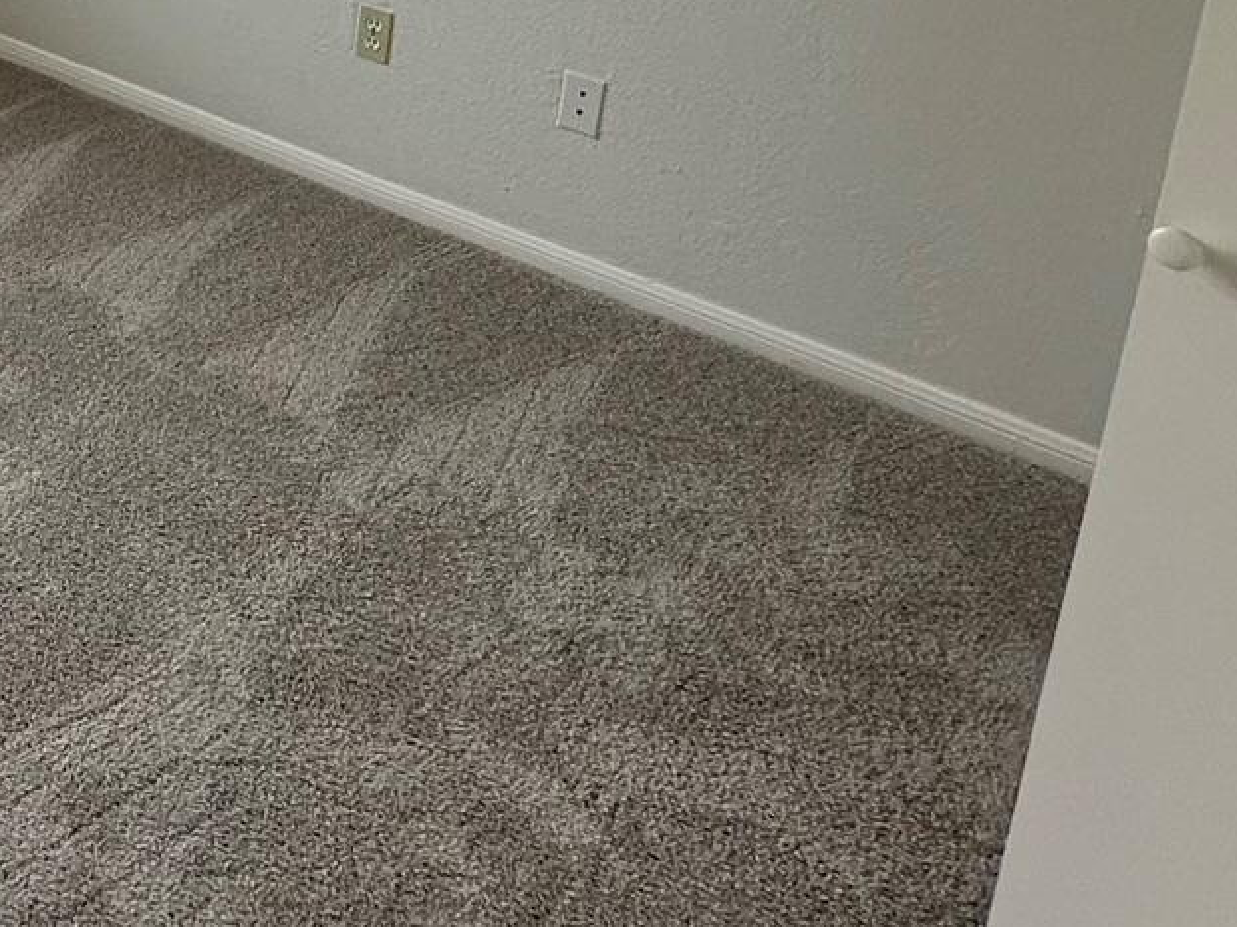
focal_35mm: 46
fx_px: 1643
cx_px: -433
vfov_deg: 27.1
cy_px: -236
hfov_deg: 30.7
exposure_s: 1/120
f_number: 2.2
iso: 50
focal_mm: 2.22
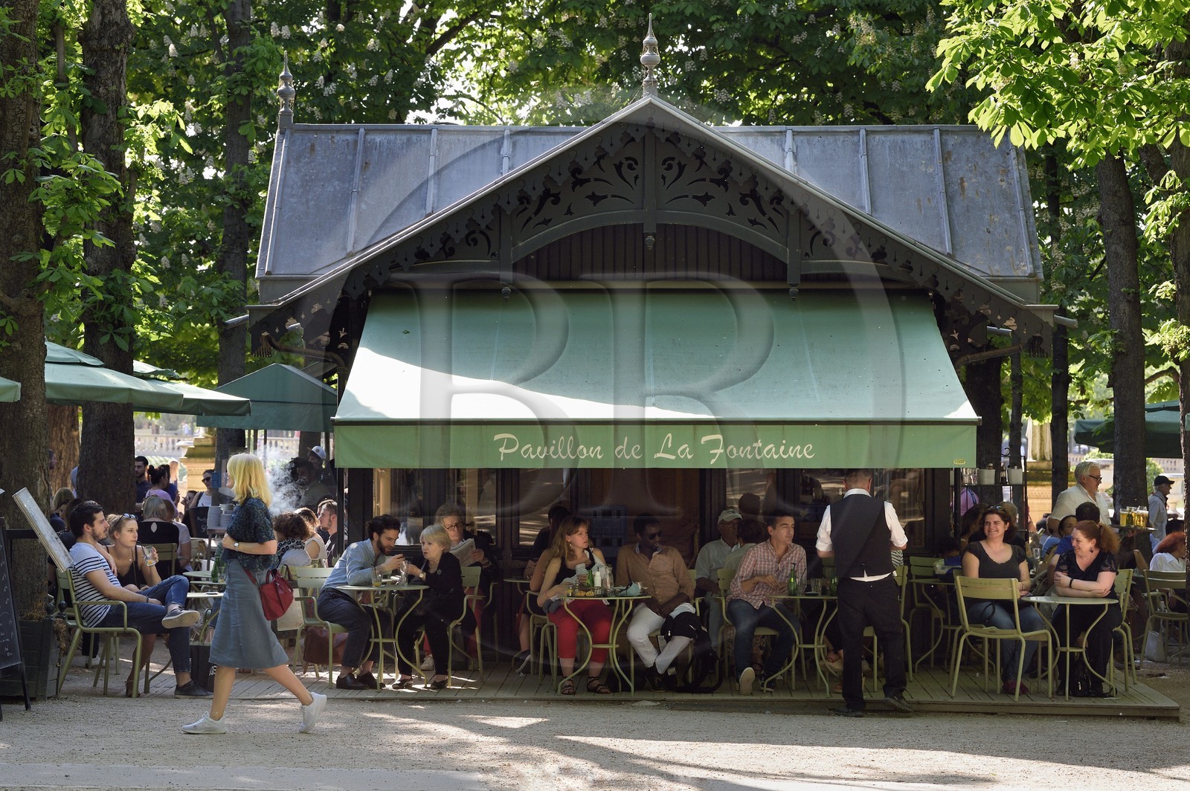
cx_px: 595
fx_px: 3633
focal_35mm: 110
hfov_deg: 18.6
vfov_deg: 12.4
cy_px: 396
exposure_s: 1/250
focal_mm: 110
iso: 400
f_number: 8
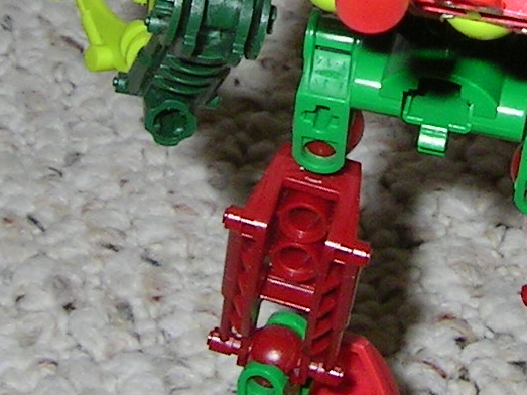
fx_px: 2146
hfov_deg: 13.9
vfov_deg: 10.5
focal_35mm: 141
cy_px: 27
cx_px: 430
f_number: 4.8
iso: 100
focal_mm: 5.6
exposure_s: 1/30
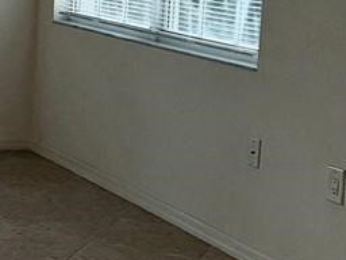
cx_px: -227
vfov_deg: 14.2
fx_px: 1040
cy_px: 61
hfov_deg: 16.5
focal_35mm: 104
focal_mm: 3.93
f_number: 1.7
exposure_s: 1/147
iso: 40
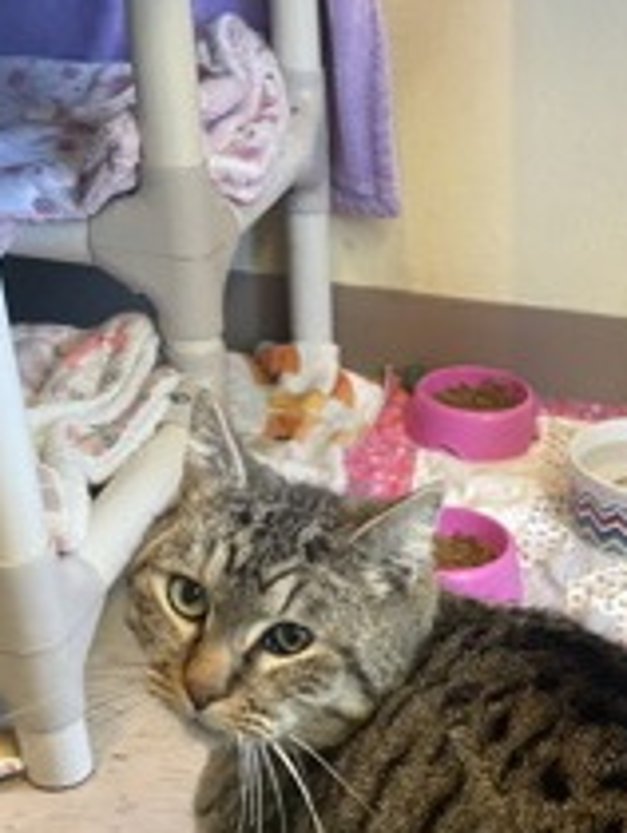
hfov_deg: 27.0
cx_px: 581
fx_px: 1253
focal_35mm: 52
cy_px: 797
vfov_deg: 34.1
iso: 320
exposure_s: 1/60
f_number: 1.8
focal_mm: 4.25
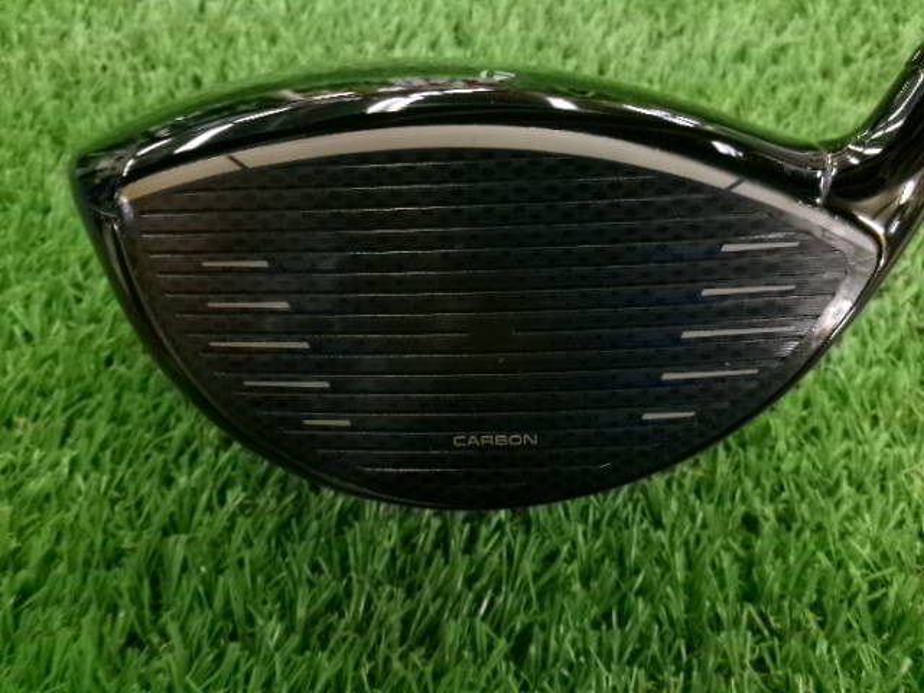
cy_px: 346
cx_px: 462
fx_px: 747
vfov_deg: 49.7
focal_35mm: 28
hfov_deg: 63.4
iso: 800
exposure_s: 1/34
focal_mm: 5.1
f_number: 3.9
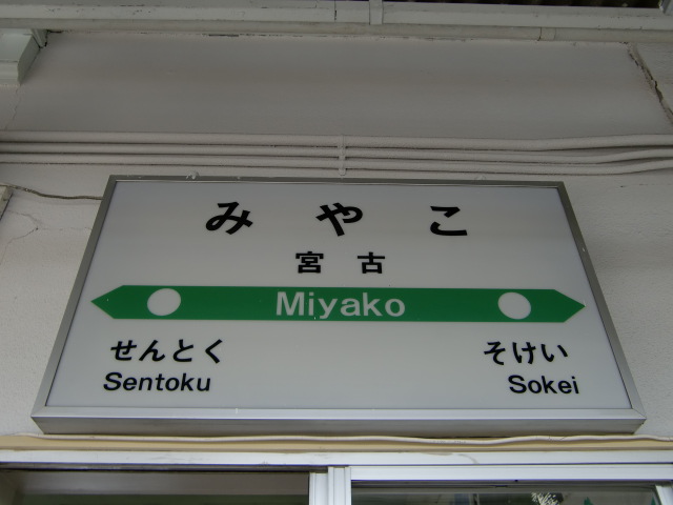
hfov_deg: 55.4
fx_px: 642
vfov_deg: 42.9
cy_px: 252
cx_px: 336
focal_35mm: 33
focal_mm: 5.8
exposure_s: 1/80
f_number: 2.7
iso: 64
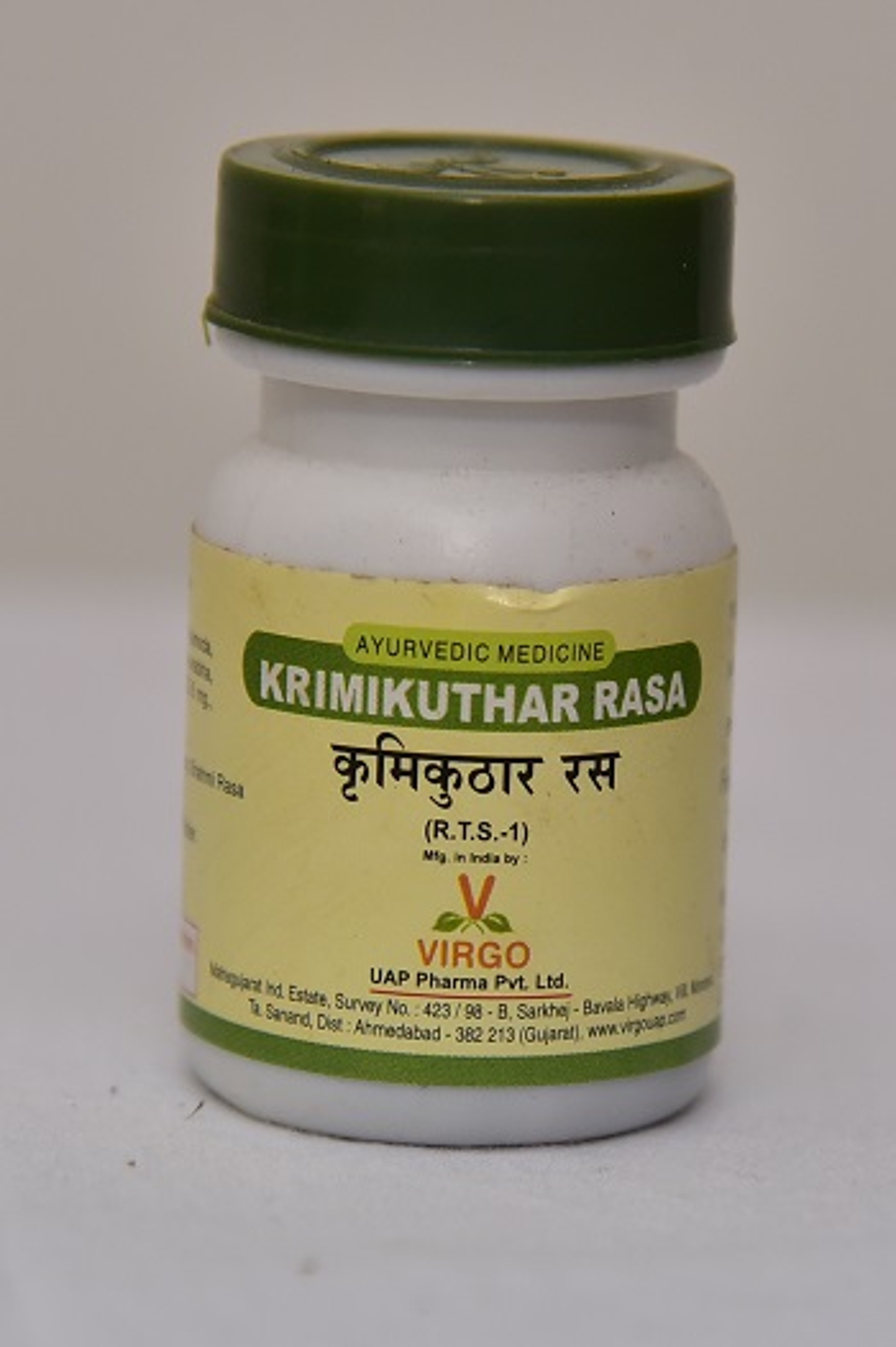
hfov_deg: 11.4
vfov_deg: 17.1
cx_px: 448
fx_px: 4486
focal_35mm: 120
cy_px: 674
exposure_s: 1/200
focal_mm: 120
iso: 1600
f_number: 5
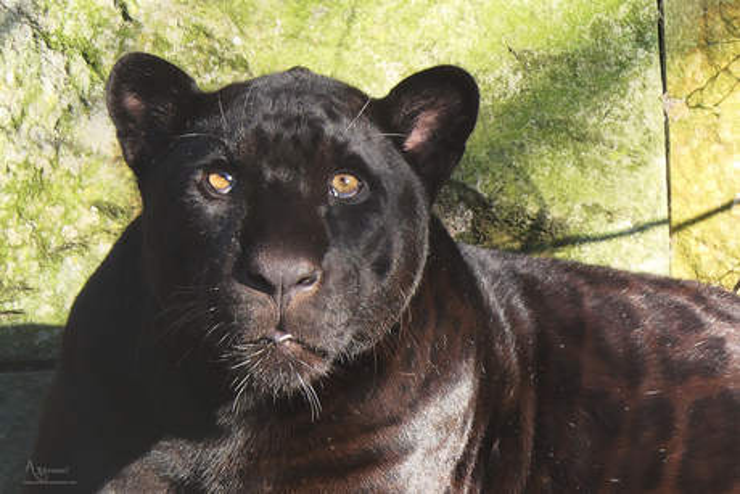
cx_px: 370
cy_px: 247
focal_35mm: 960
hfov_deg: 2.1
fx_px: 19738
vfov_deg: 1.4
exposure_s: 1/125
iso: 250
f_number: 4.5
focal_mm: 176
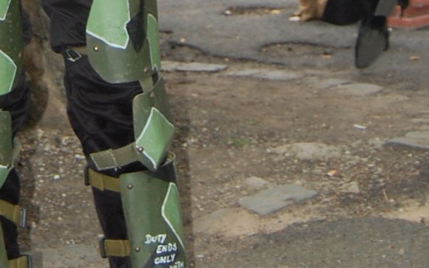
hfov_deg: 13.9
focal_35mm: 149
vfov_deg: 8.2
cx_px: 17
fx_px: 1743
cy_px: -326
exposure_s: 1/400
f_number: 4
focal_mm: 24
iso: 400
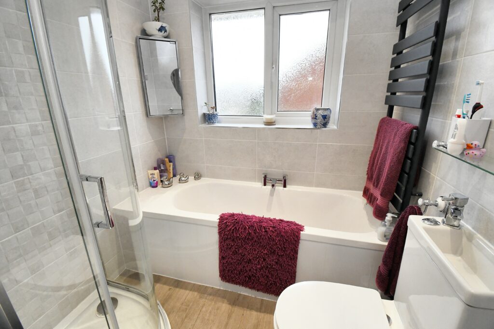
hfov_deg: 100.4
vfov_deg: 77.3
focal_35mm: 15
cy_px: 164
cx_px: 247
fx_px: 206
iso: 1600
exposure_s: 1/60
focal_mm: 10
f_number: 10
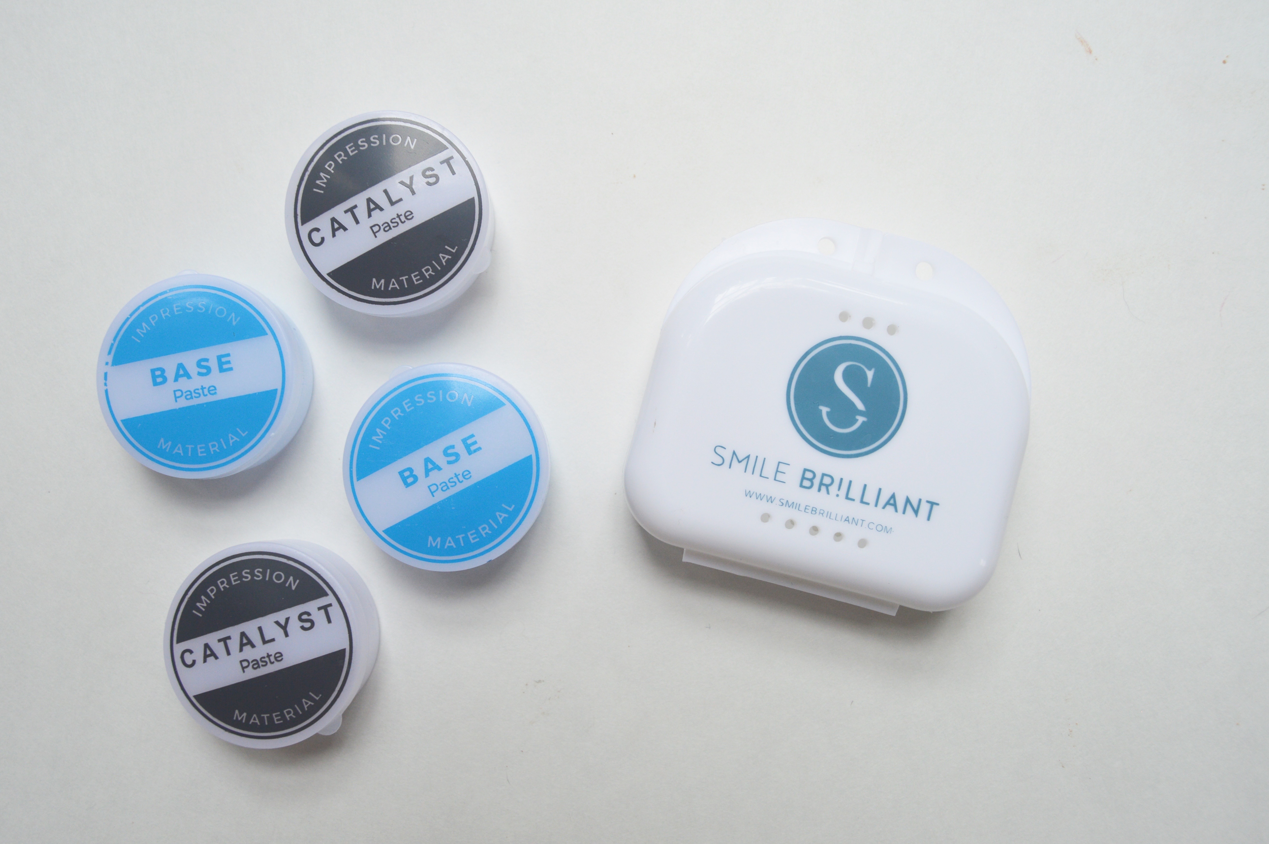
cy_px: 409
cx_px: 587
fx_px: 1092
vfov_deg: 42.2
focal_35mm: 31
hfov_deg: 60.3
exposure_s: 1/125
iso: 220
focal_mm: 18
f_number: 5.6
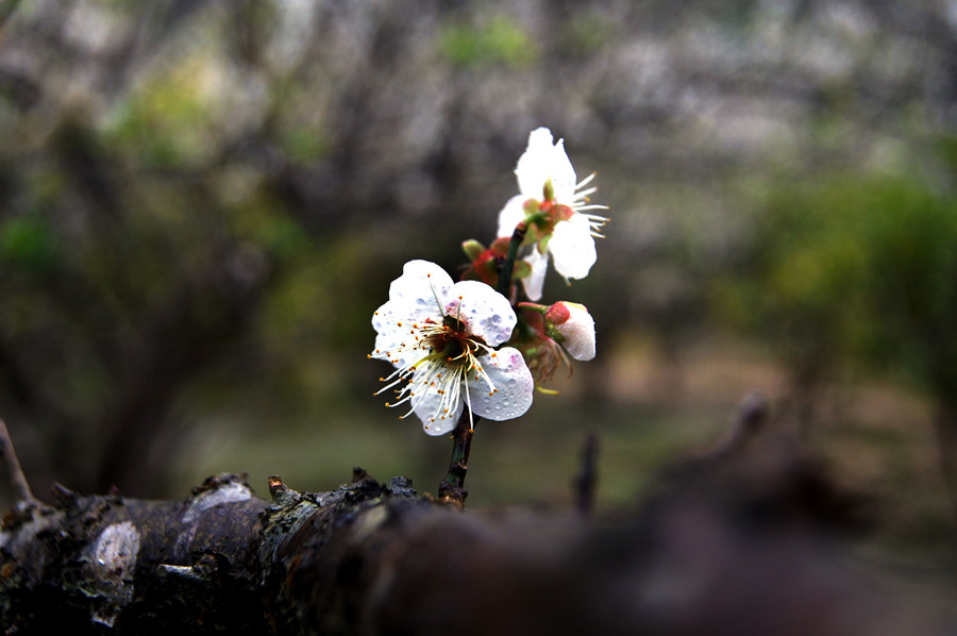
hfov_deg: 37.9
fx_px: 1394
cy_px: 318
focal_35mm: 52
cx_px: 478
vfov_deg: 25.7
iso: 250
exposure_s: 1/160
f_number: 4.5
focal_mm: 35
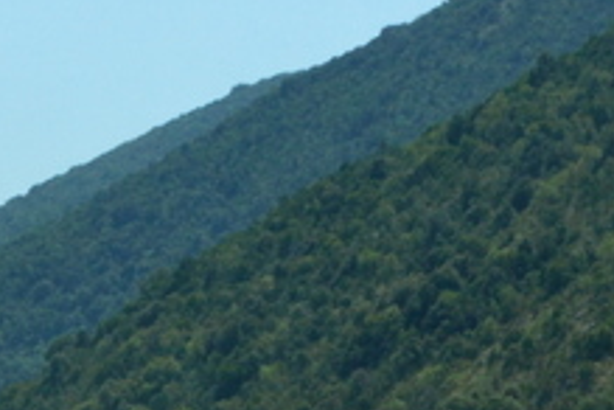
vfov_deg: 4.8
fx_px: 4860
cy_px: 455
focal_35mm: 285
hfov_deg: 7.2
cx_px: -123
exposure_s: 1/400
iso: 400
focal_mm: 52
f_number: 11
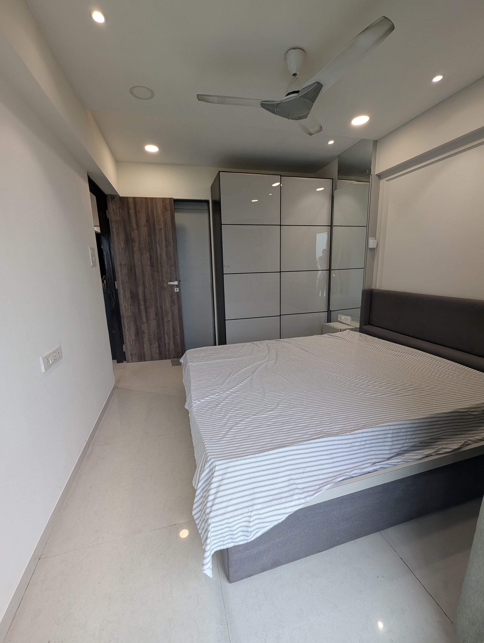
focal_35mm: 13
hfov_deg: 90.1
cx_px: 242
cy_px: 322
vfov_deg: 106.1
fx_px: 242
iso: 80
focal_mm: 1.95
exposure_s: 1/100
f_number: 2.2
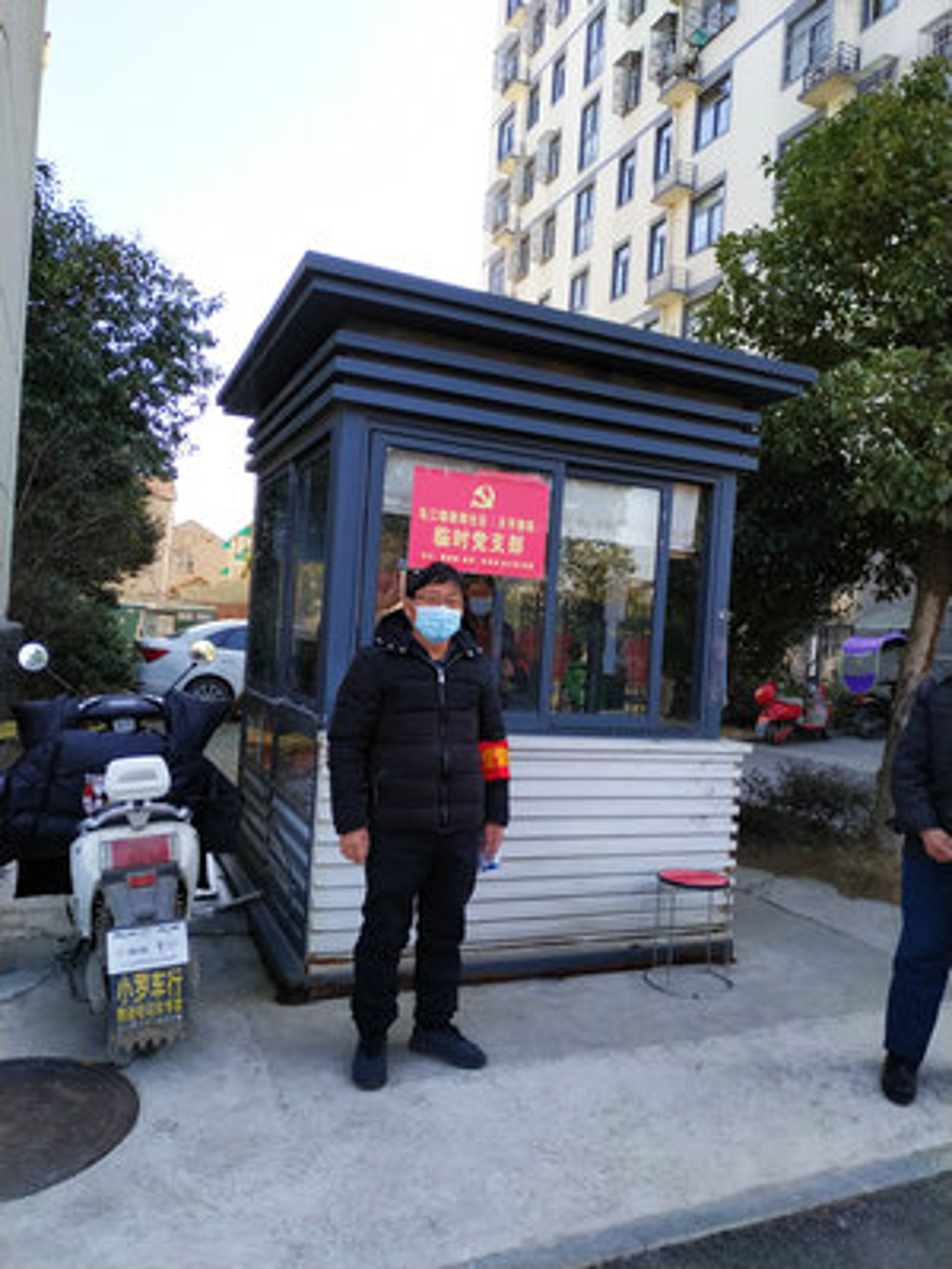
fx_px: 880
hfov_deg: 56.8
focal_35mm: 24
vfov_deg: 71.6
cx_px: 476
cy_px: 634
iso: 250
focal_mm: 3.94
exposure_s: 1/792
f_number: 1.9
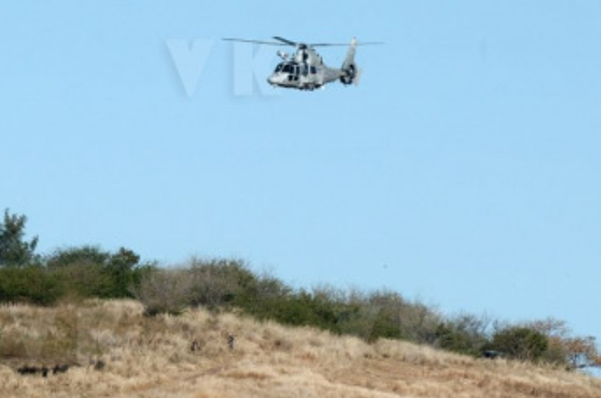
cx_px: -98
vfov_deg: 2.1
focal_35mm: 647
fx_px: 10779
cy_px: 389
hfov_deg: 3.2
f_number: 11
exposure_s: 1/640
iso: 160
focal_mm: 185
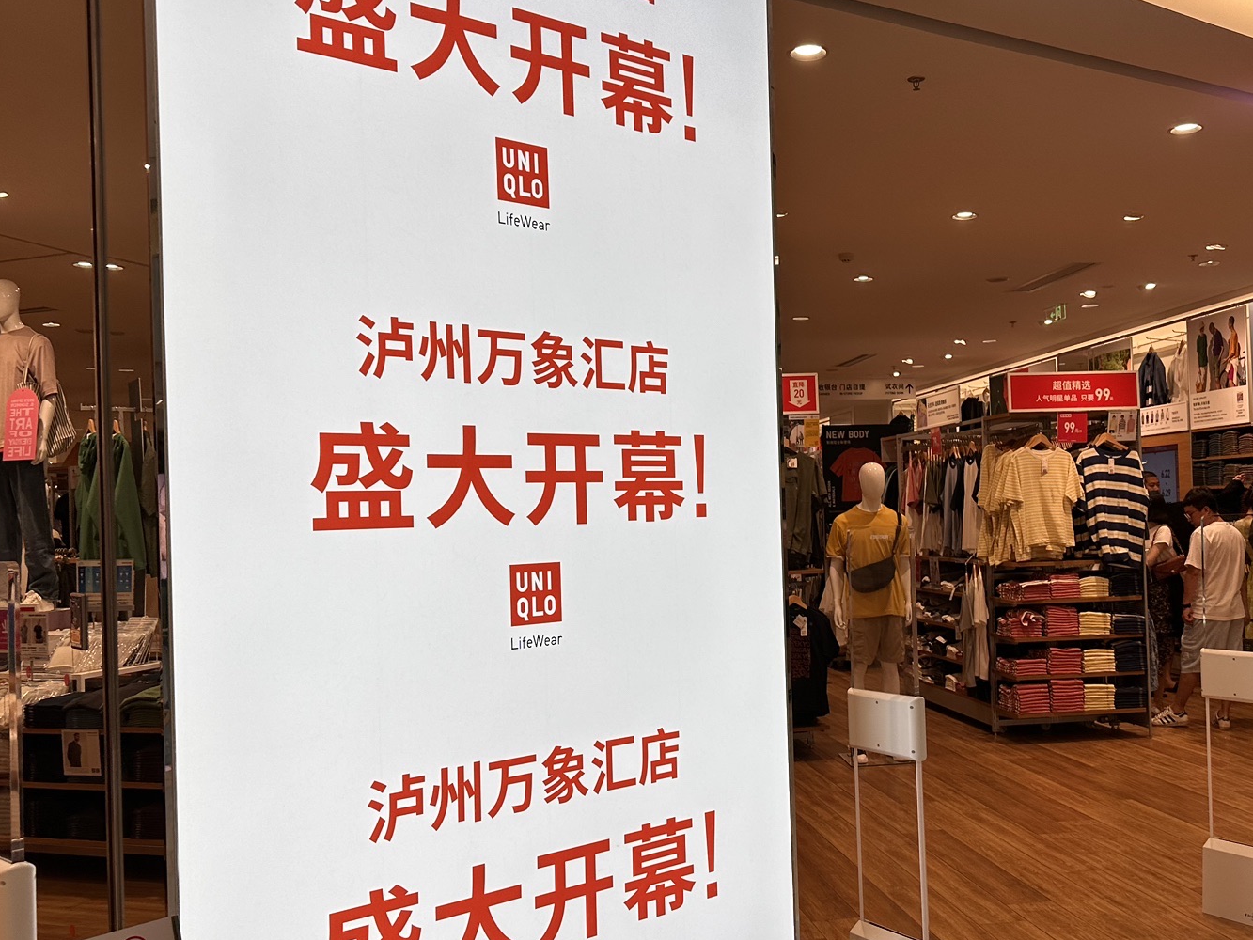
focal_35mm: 36
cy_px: 491
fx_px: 1303
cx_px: 721
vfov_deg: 39.7
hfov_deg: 51.2
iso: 80
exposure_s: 1/1289
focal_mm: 6.86
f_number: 1.78
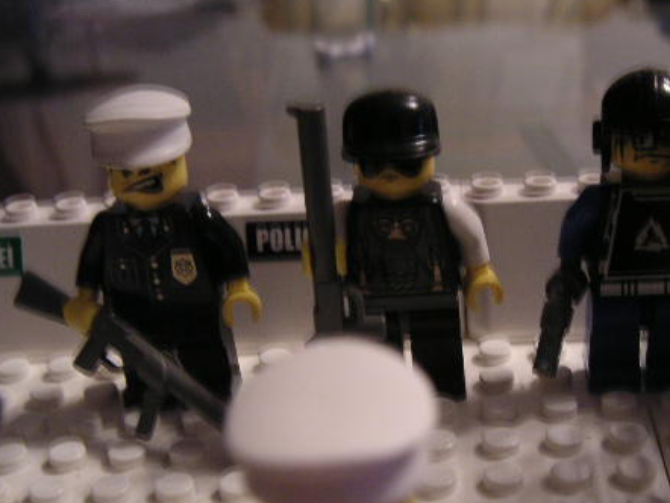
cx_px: 440
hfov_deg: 34.6
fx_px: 1065
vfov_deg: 26.4
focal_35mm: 55
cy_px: 355
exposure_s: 1/4
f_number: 2.8
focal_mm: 6
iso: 100
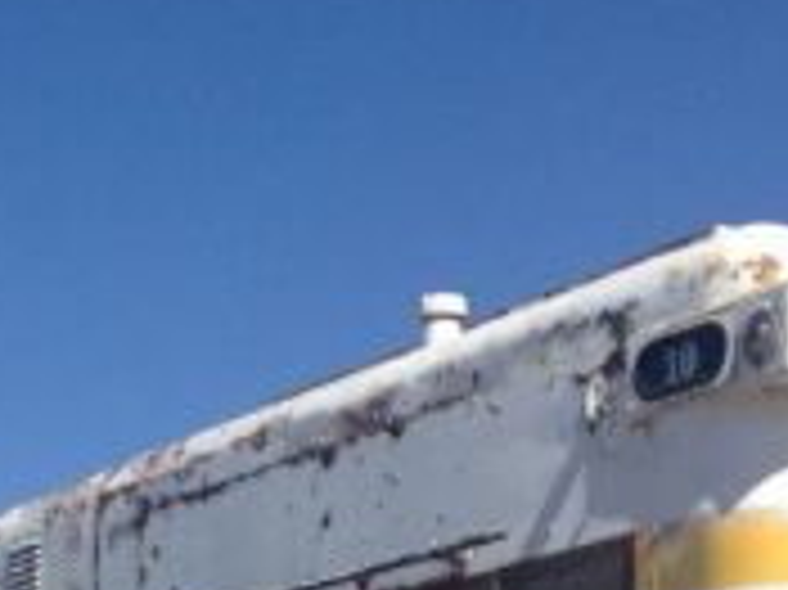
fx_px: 3367
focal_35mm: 148
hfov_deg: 13.3
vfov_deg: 9.6
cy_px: 964
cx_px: 261
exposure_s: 1/2404
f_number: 2.4
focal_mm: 4.28
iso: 50
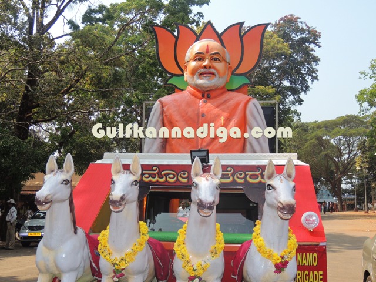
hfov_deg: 40.4
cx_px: 188
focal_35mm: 47
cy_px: 141
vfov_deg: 30.9
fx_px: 511
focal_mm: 8.3
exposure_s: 1/640
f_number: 3.5
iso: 100
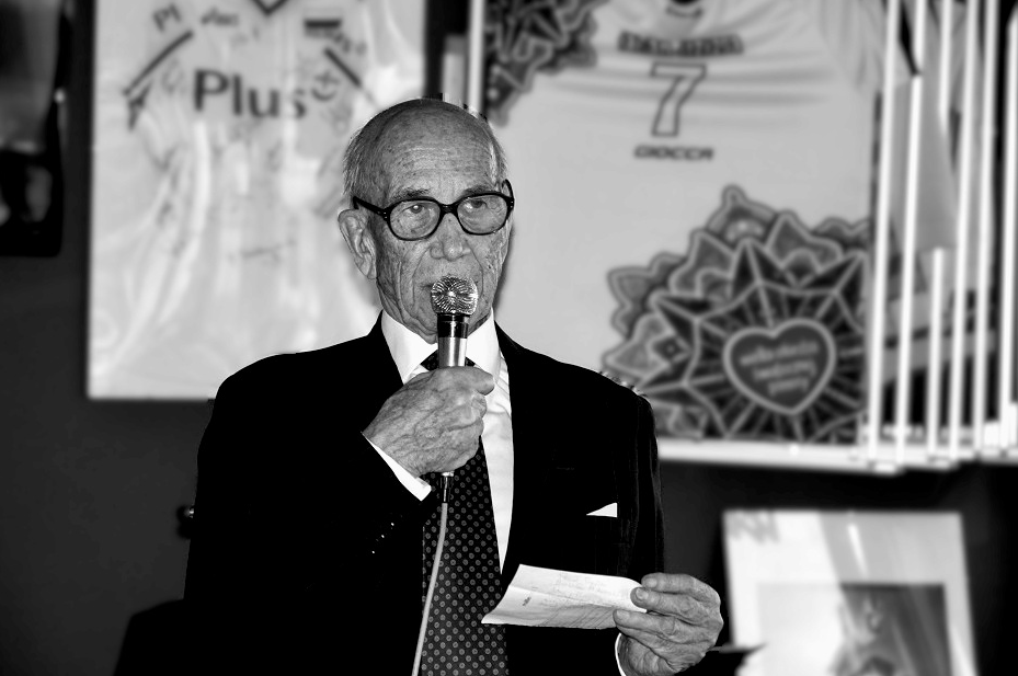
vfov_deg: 7.9
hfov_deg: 11.9
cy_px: 316
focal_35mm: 174
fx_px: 4902
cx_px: 497
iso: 800
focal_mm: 105
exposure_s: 1/60
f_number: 5.6
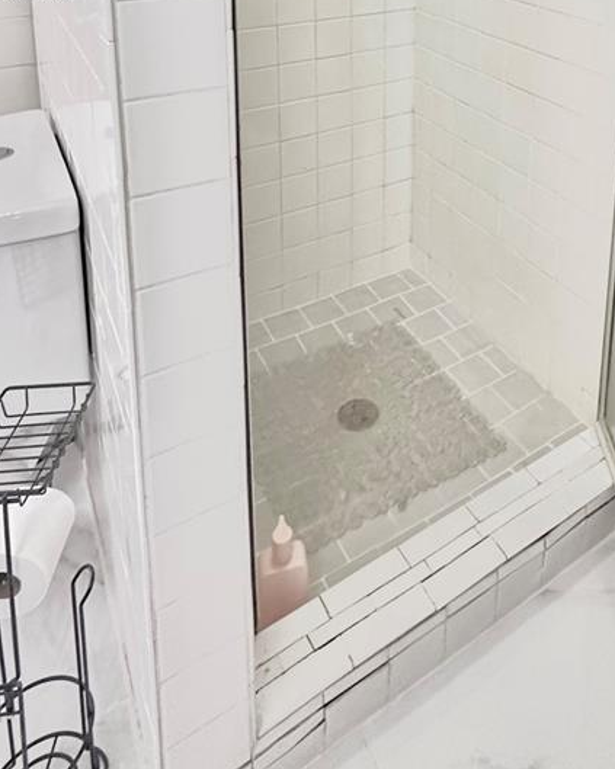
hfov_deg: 45.5
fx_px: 706
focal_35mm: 31
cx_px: 461
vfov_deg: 47.1
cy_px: -9
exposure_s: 1/60
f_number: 2.2
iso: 250
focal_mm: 2.22
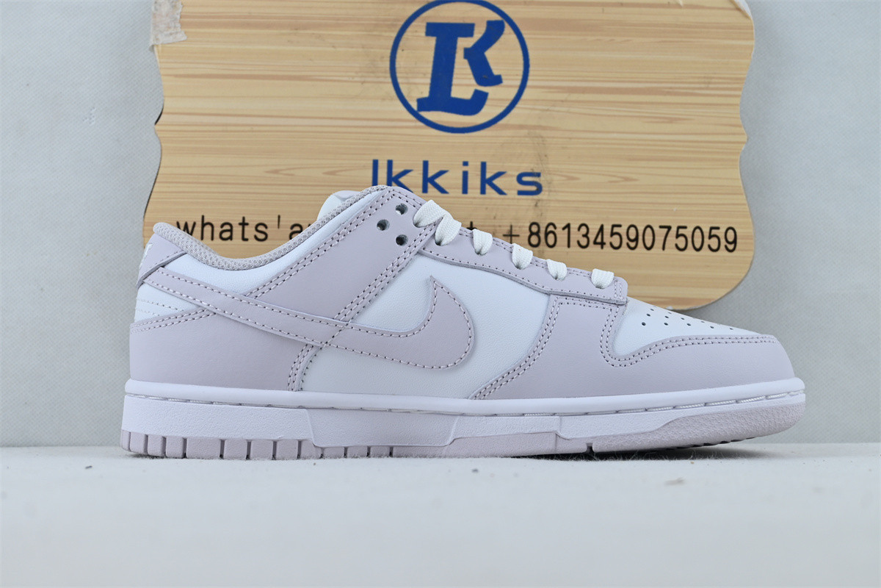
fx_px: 1285
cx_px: 440
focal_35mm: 52
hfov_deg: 37.9
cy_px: 294
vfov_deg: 25.8
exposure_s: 1/80
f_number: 5.3
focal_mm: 35
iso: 100
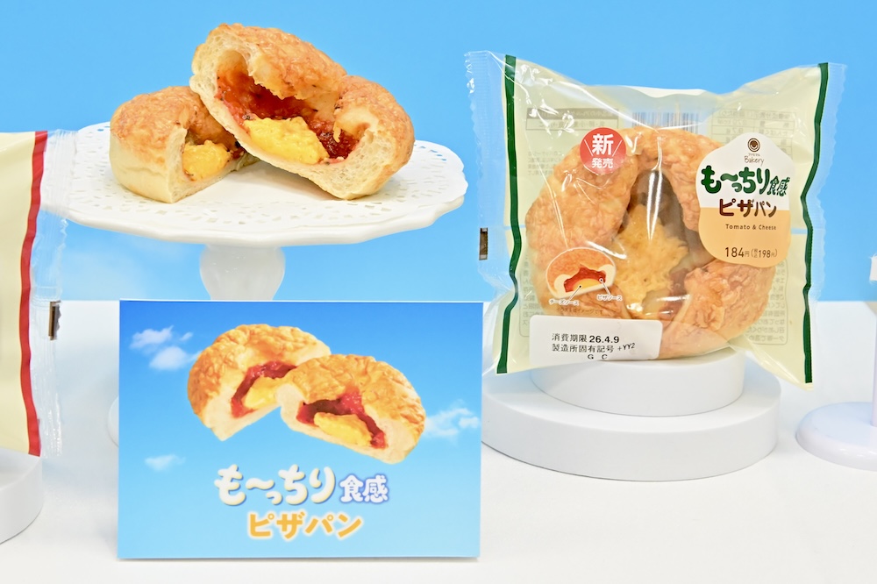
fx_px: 2192
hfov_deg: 22.6
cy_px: 292
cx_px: 438
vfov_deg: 15.2
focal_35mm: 90
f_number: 9
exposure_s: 1/125
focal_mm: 60
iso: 4000
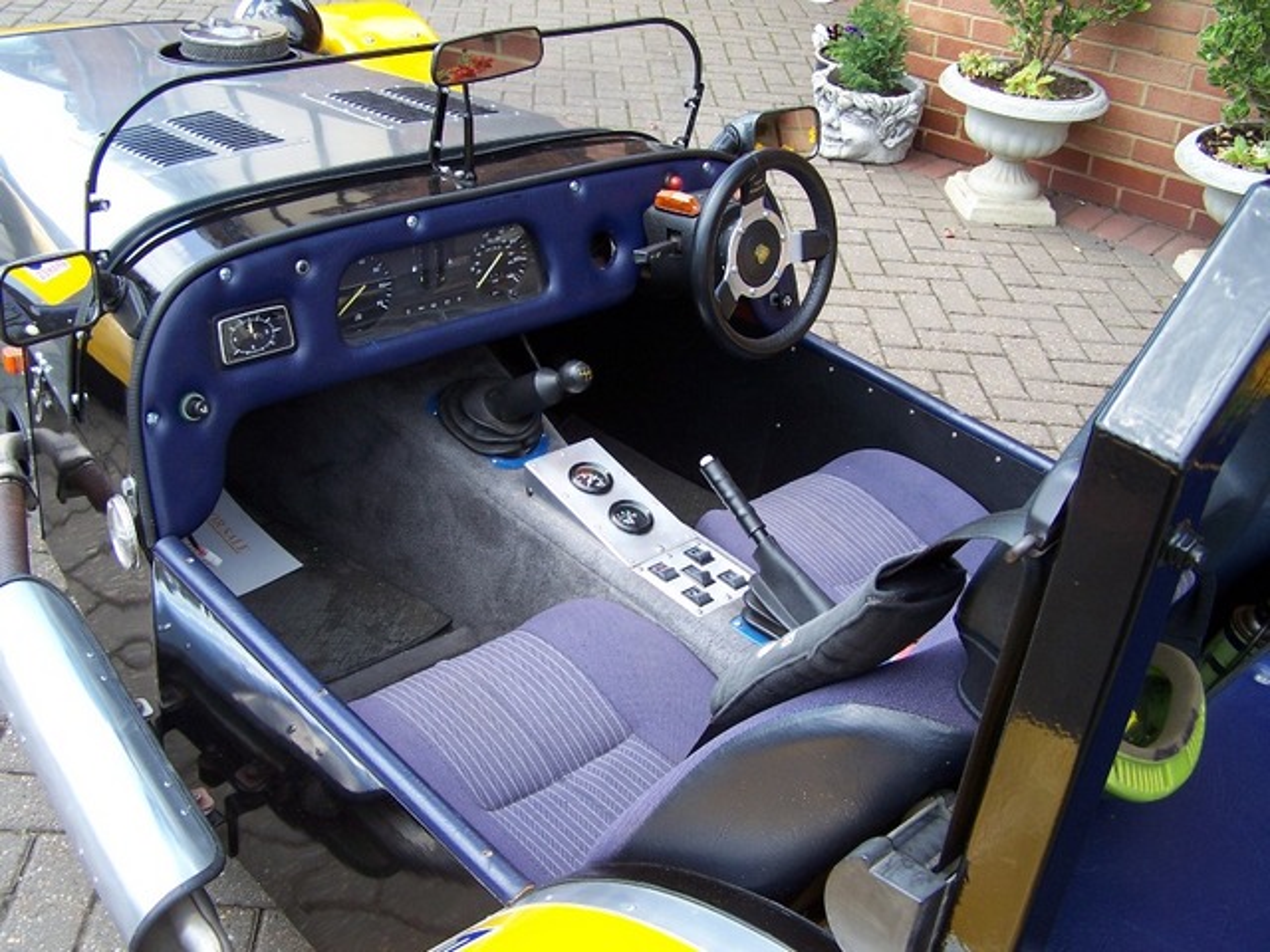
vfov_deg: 37.7
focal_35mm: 38
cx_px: 635
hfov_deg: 49.0
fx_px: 1394
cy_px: 476
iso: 80
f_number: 2.8
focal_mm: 6.3
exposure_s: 1/250
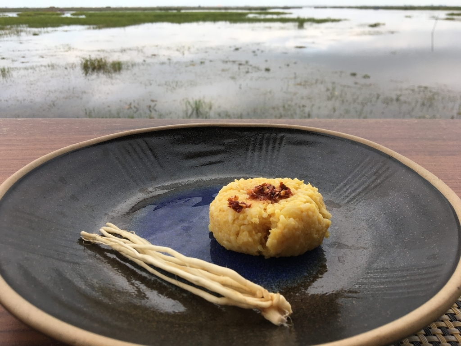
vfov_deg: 48.2
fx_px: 386
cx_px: 230
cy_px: 173
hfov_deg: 61.7
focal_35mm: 29
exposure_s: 1/407
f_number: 2.2
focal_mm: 4.15
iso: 25
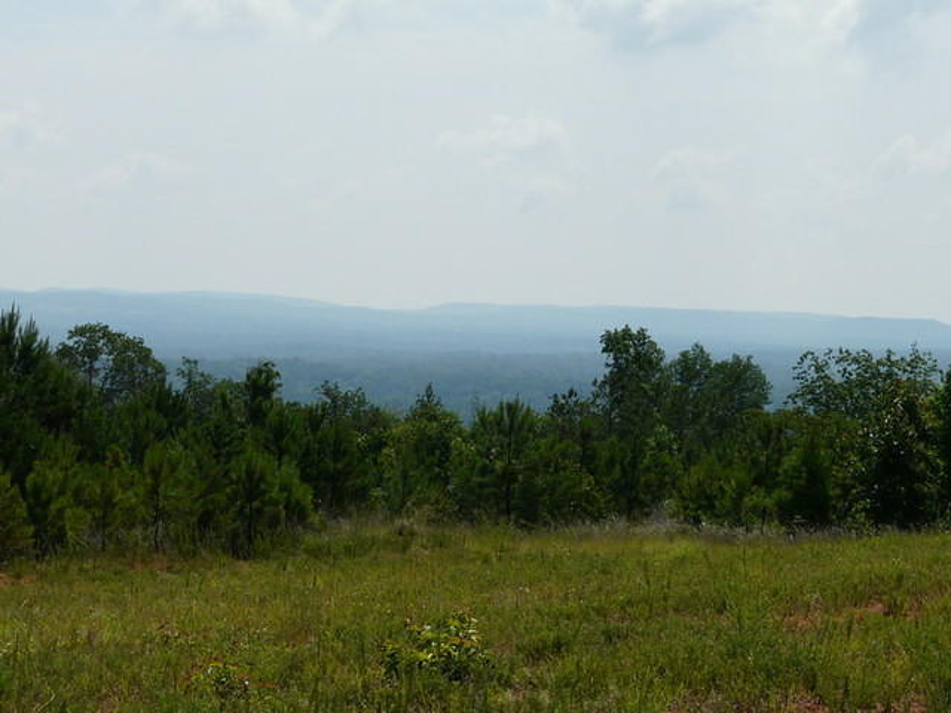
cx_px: 476
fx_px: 2967
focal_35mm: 108
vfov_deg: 13.7
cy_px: 356
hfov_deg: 18.2
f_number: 8
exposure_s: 1/400
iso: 100
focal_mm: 14
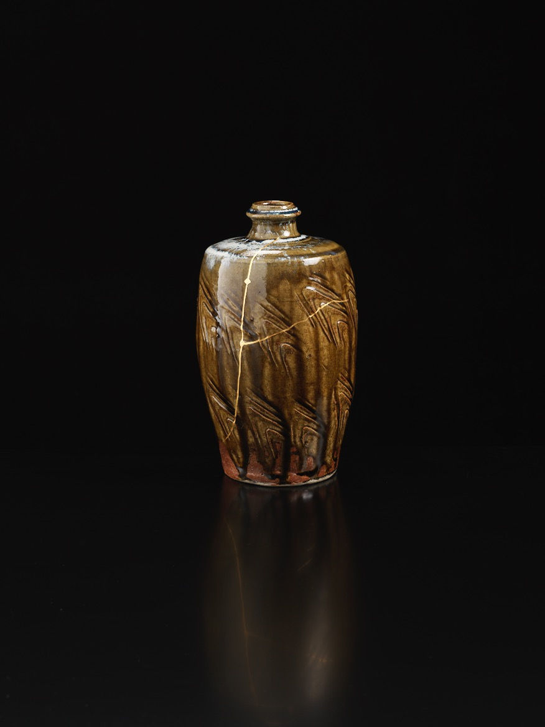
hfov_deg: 17.6
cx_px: 272
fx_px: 1763
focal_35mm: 84
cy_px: 364
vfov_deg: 23.3
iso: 50
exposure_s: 1/250
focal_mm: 120
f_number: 16
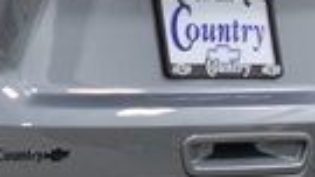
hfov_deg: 5.0
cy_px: 92
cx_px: -464
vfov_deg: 2.9
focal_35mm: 418
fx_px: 3492
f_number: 6.3
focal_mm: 35
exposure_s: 1/15
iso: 450
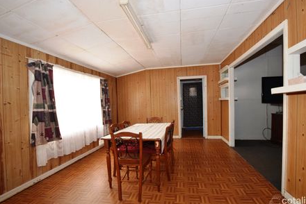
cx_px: 162
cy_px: 107
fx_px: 136
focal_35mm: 16
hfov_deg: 96.6
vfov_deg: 73.8
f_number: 5.6
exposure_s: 1/125
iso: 800
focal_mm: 10
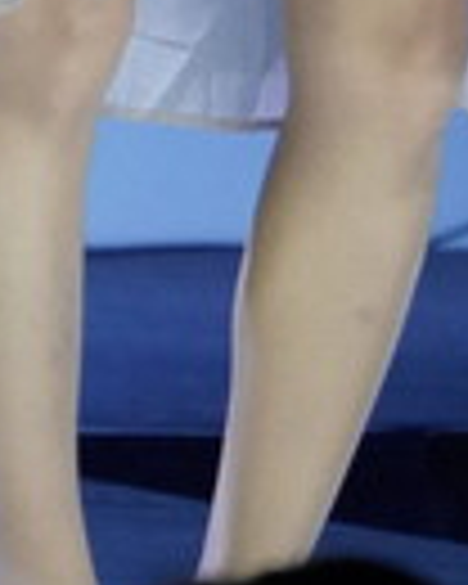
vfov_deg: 1.8
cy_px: -774
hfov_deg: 1.4
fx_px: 18855
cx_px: 250
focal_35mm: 1089
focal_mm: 148
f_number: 6.3
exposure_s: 1/320
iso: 4000
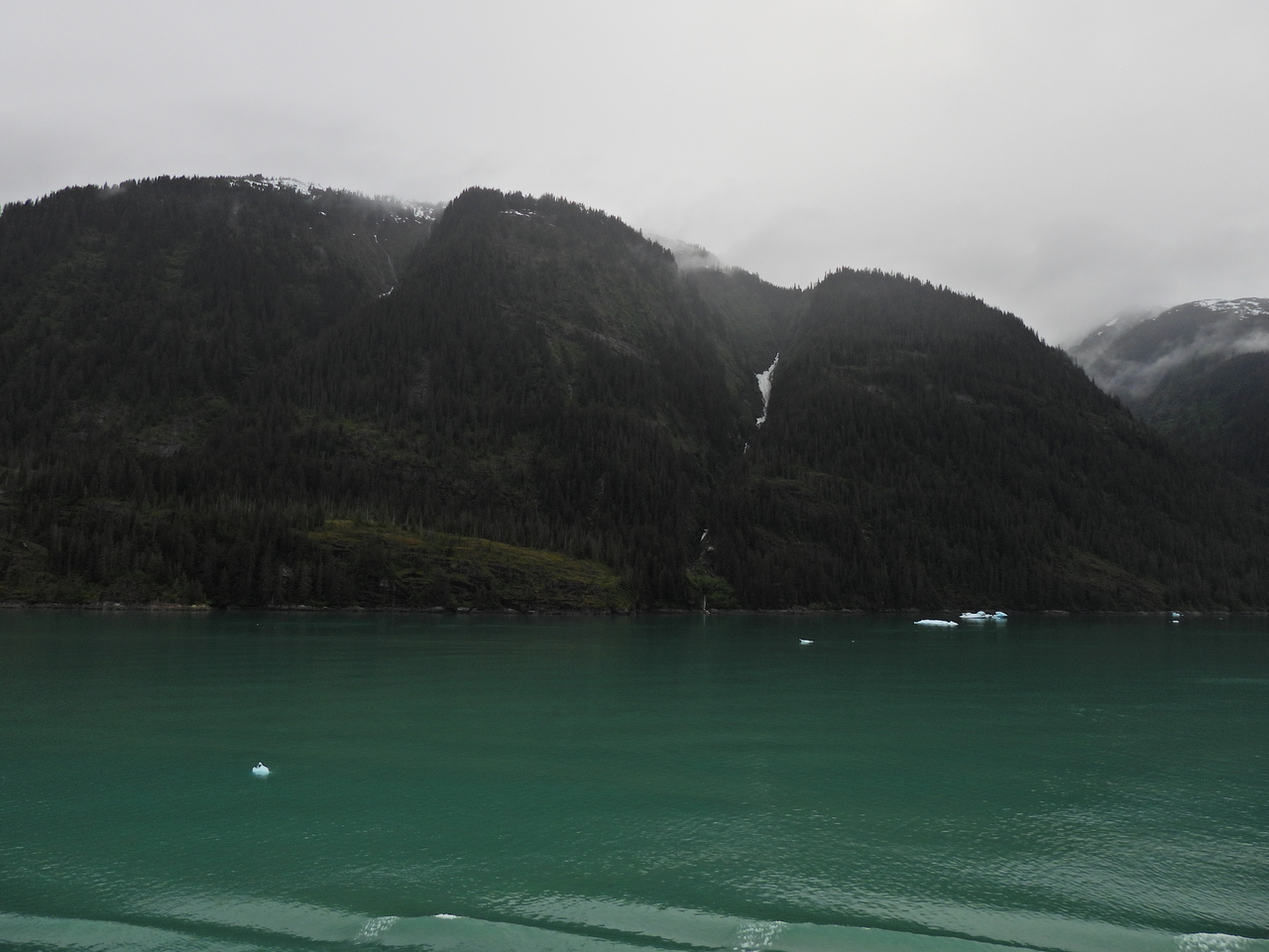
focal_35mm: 24
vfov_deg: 56.8
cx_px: 634
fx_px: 880
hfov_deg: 71.6
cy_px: 476
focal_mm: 4.3
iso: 100
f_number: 2.8
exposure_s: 1/800
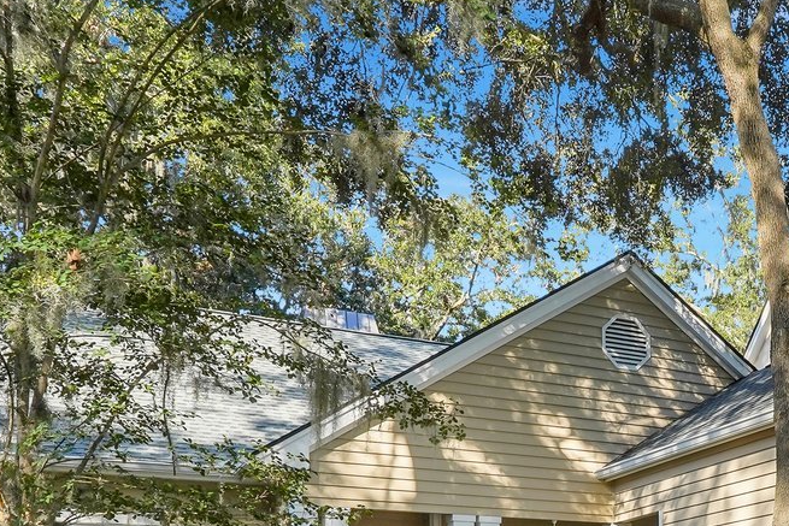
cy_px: 658
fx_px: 1096
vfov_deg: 24.1
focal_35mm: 50
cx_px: 736
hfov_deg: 36.7
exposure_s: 1/320
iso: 320
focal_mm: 16
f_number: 9
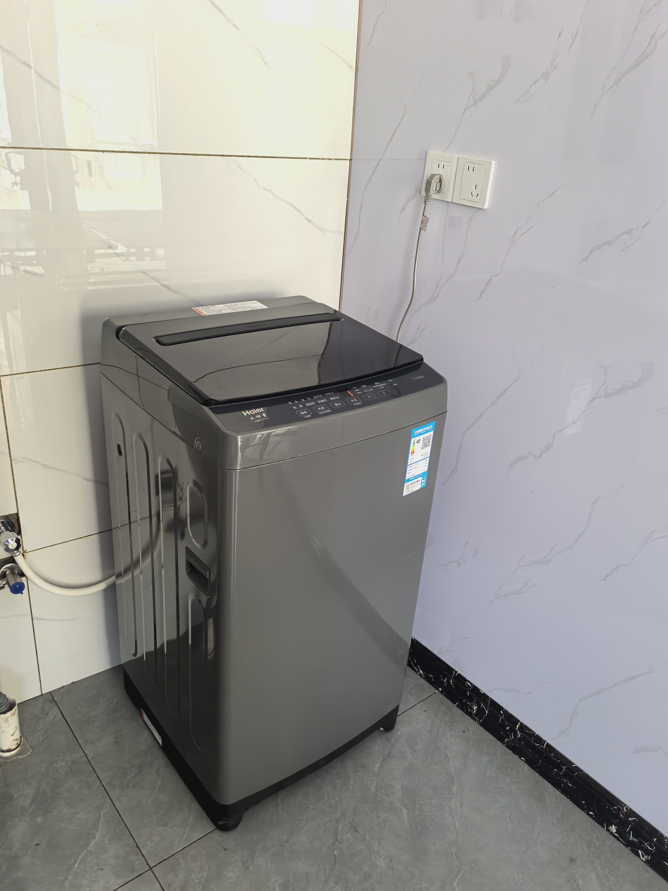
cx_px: 334
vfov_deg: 65.3
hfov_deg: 51.4
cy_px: 446
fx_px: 695
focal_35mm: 27
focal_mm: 5.75
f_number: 2
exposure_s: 1/100
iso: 200
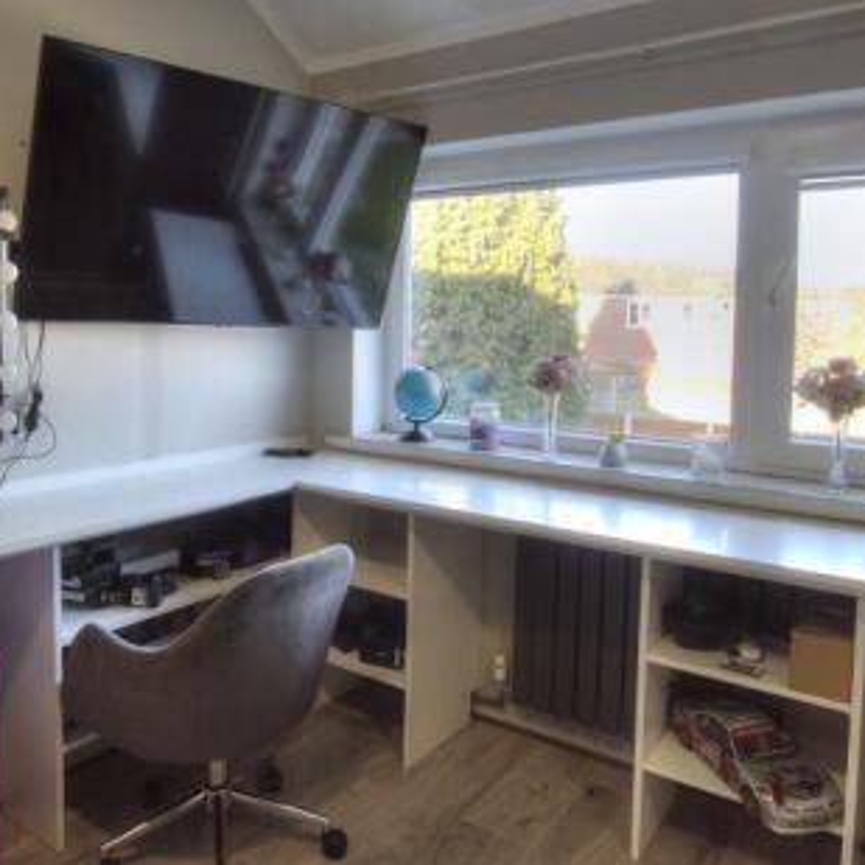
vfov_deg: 58.5
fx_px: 763
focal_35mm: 27
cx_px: 368
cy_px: 340
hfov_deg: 58.8
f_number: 8
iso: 400
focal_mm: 10
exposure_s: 1/20
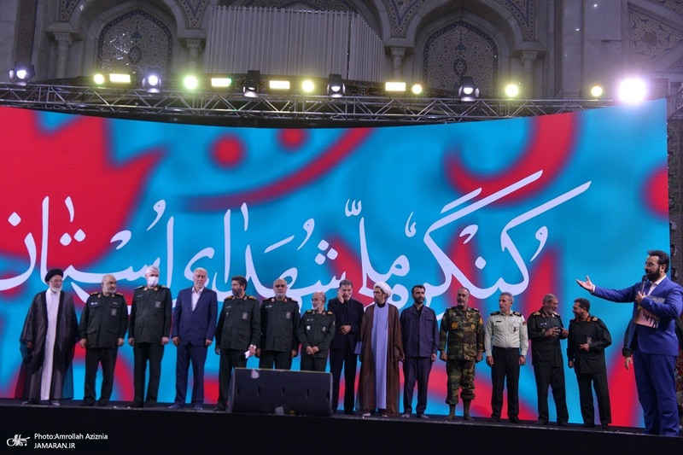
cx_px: 342
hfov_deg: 43.6
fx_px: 854
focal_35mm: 45
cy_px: 228
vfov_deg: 29.9
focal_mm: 45
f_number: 5
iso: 500
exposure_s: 1/100
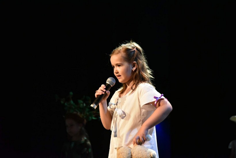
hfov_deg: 17.1
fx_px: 787
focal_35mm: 120
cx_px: 118
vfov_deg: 11.4
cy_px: 79
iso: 10000
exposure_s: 1/60
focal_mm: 120
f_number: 4
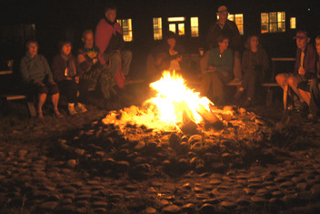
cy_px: 94
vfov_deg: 22.8
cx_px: 175
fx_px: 530
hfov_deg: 33.6
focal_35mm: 60
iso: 1600
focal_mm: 35
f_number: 4.5
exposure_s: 1/5
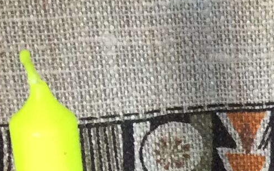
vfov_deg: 7.0
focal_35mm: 176
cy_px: 426
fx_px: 1314
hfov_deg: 11.3
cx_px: 449
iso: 160
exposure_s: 1/25
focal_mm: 3.3
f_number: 2.4
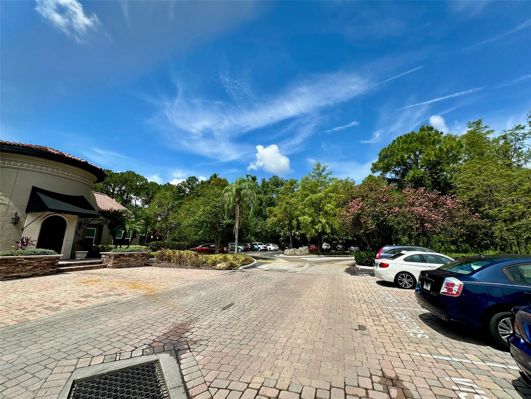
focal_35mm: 14
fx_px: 215
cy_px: 200
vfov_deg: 85.7
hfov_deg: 102.1
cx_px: 266
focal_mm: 2.22
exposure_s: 1/1770
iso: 40
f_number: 2.2
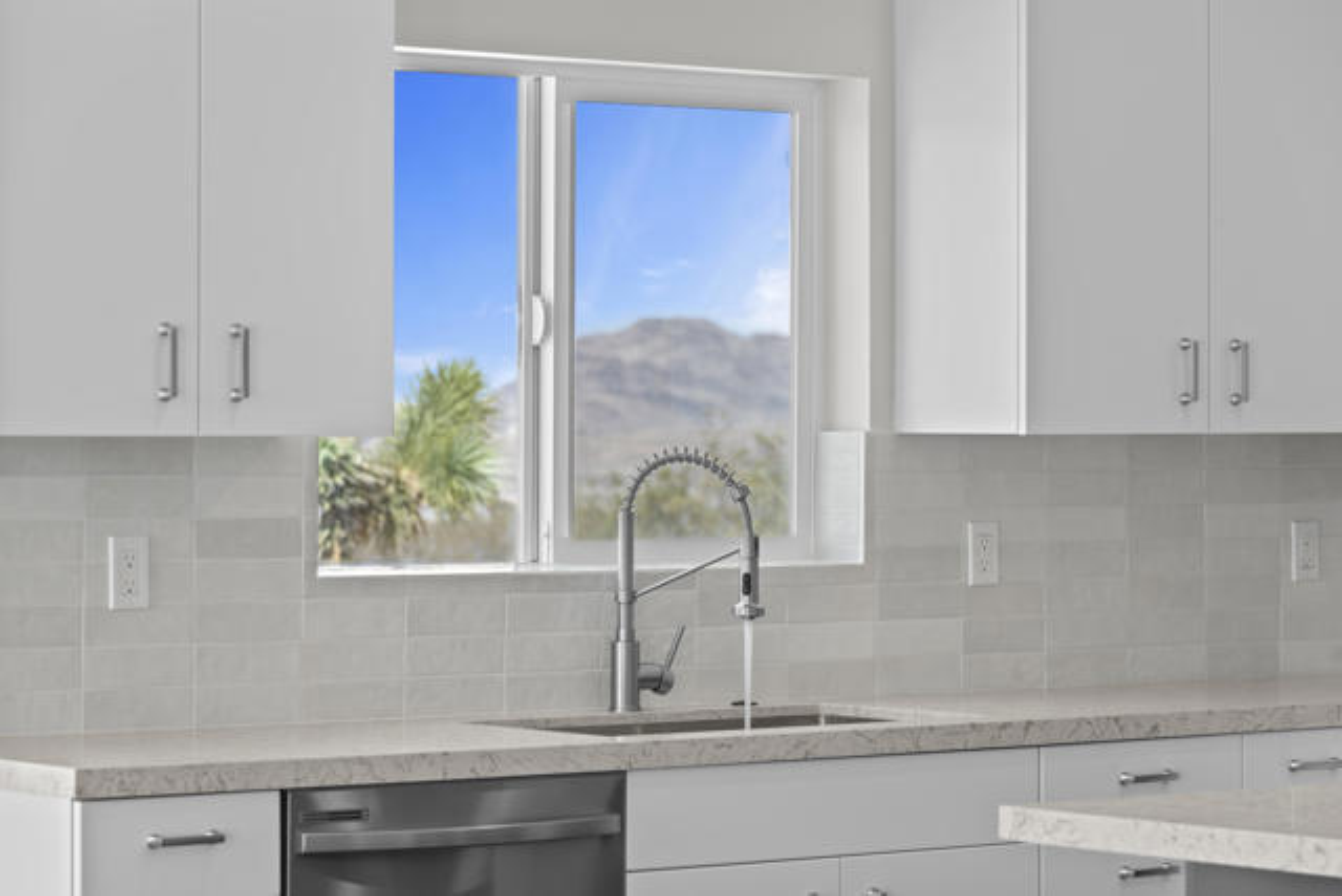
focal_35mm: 120
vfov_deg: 11.4
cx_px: 671
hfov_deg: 17.1
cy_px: 448
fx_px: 4474
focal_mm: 120
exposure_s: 1/6
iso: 100
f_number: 7.1
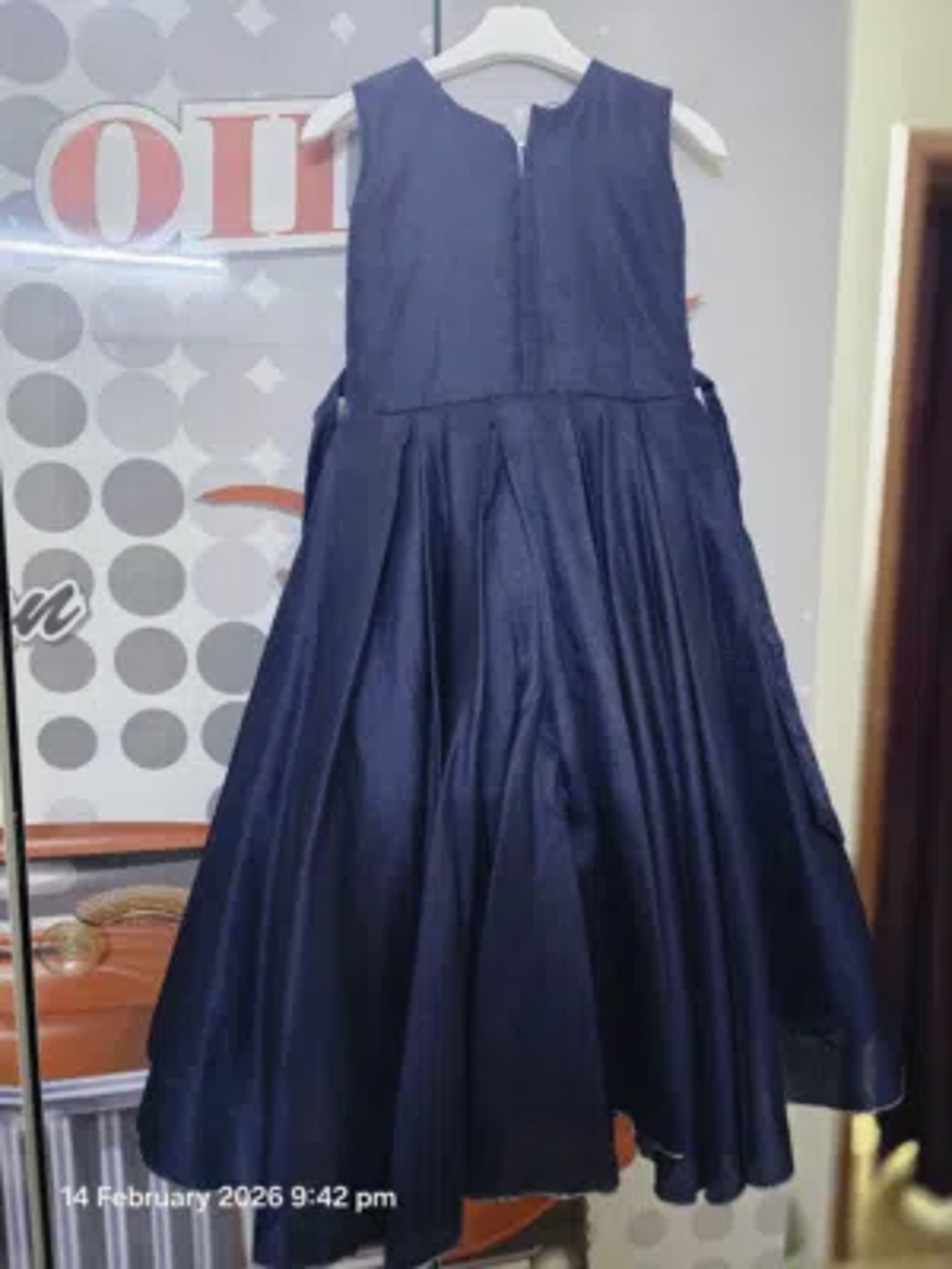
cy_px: 634
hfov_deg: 58.9
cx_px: 476
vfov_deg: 73.9
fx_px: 843
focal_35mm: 23
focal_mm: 6.3
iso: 1600
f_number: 1.7
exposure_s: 1/60
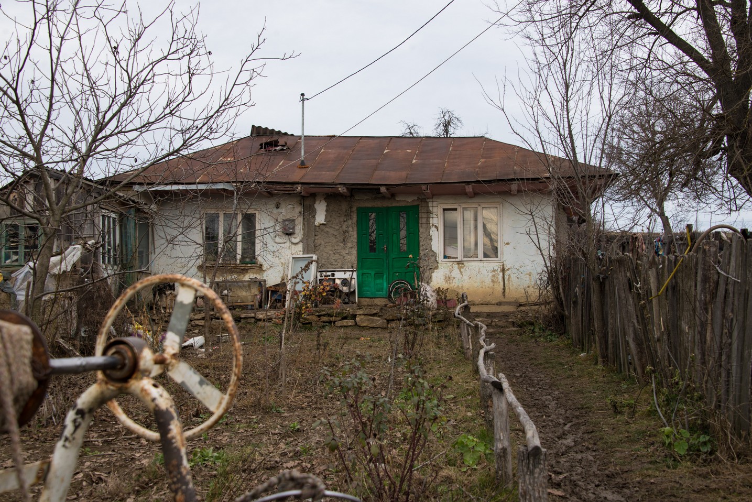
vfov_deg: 29.9
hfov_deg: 43.6
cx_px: 376
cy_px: 251
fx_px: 940
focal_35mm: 45
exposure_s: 1/125
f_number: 8
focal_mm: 45
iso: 250
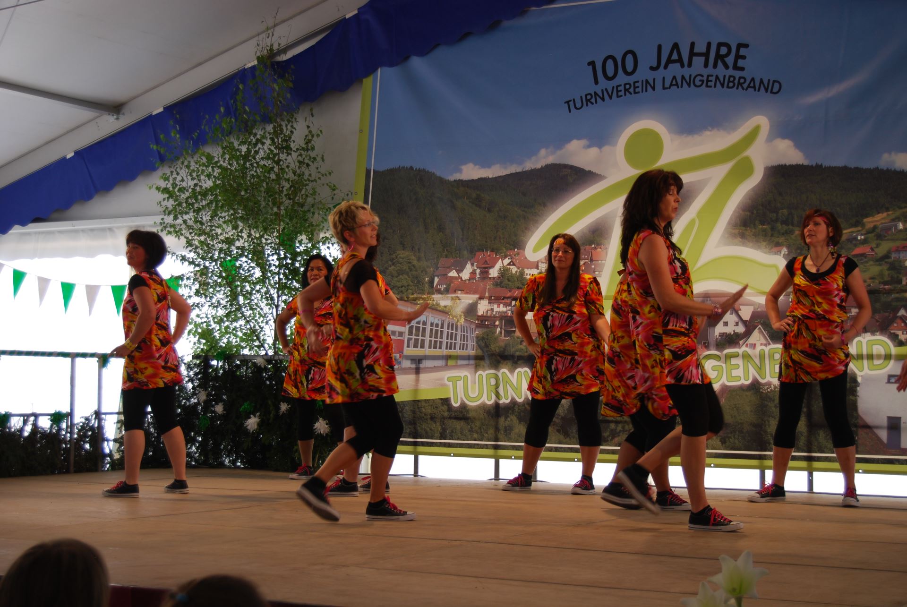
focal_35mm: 60
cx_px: 454
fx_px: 1513
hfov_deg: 33.4
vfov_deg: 22.7
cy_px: 304
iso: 200
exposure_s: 1/60
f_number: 5
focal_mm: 40
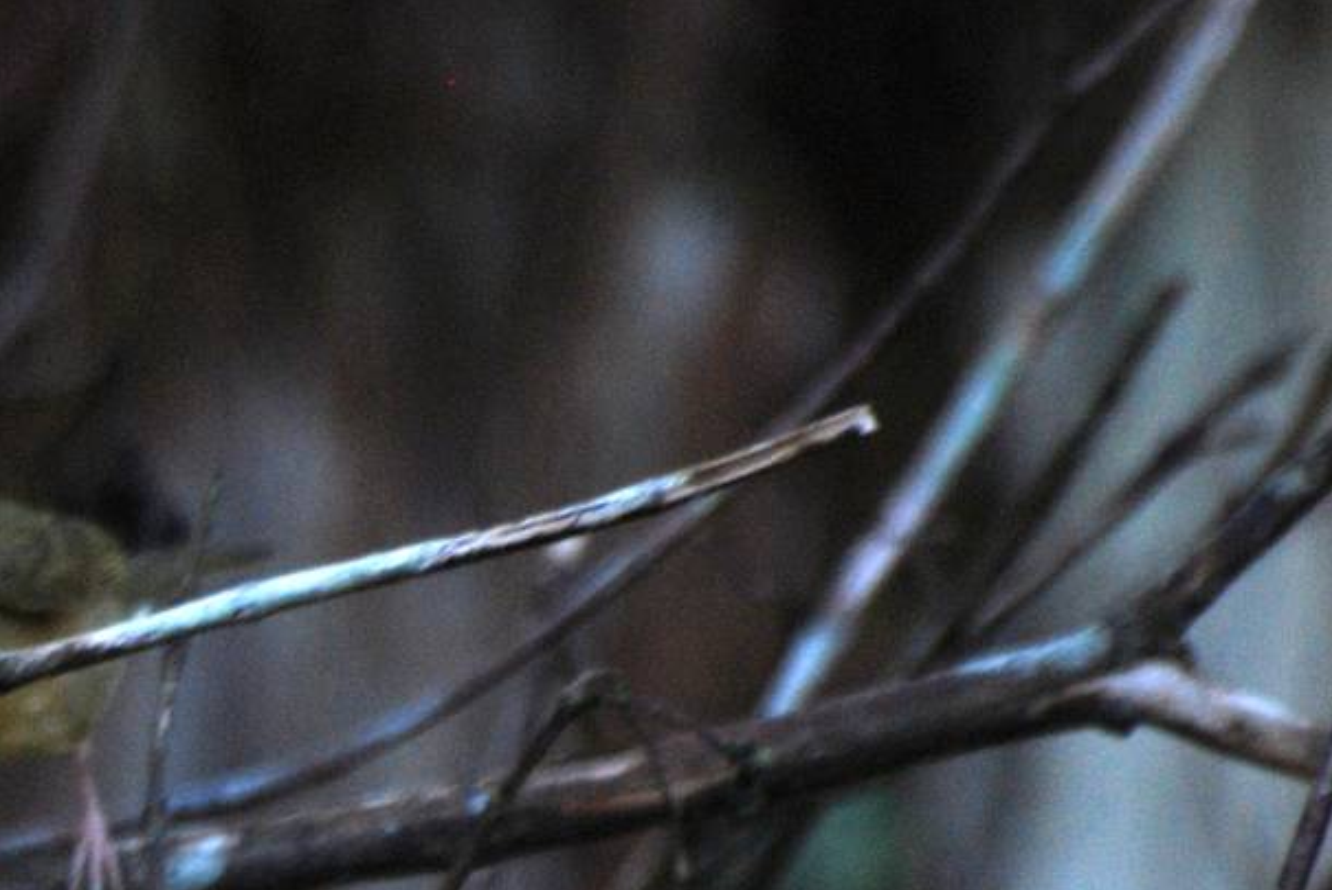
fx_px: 44023
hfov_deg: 1.7
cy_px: 924
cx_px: -319
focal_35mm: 1189
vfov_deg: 1.2
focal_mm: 300
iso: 400
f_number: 5.6
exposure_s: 1/160
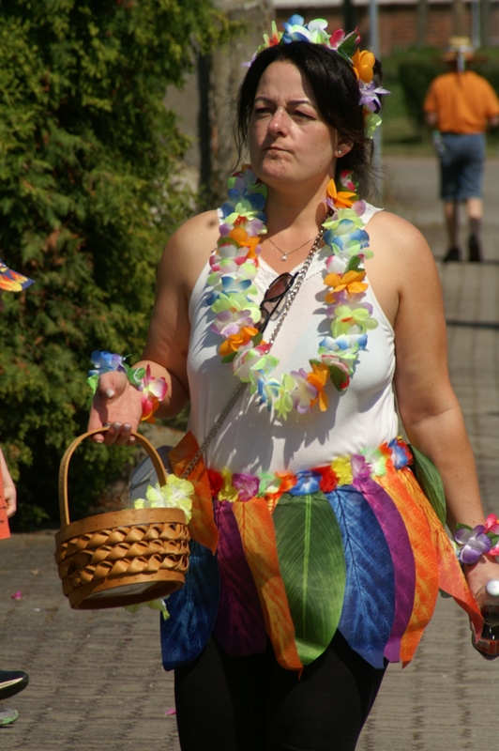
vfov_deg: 4.6
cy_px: 376
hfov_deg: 3.0
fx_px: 9372
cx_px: 250
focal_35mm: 450
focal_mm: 300
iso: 100
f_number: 11
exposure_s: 1/250
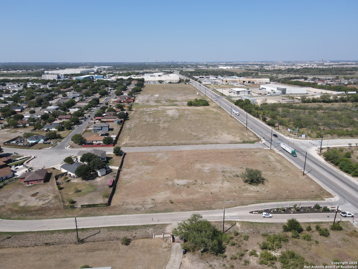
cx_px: 179
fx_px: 248
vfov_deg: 56.8
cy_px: 134
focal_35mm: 24
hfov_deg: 71.6
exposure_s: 1/800
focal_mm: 4.5
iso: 100
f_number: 2.8
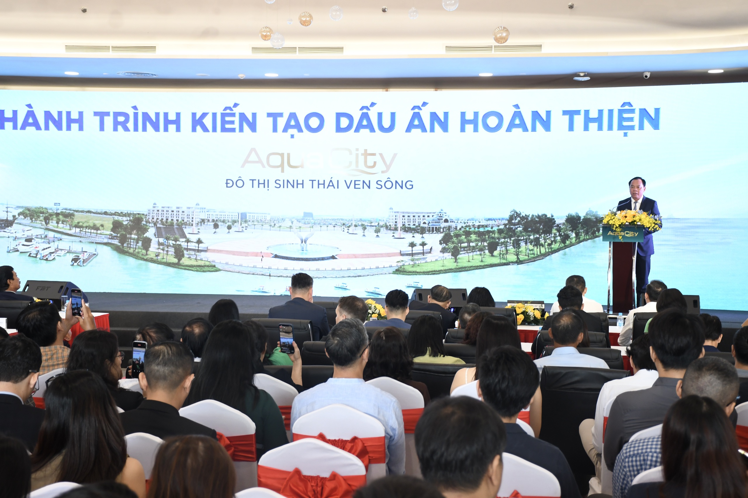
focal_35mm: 52
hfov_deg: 38.2
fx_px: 1080
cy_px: 249
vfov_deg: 26.0
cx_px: 374
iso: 800
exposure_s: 1/80
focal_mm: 35
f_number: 4.5
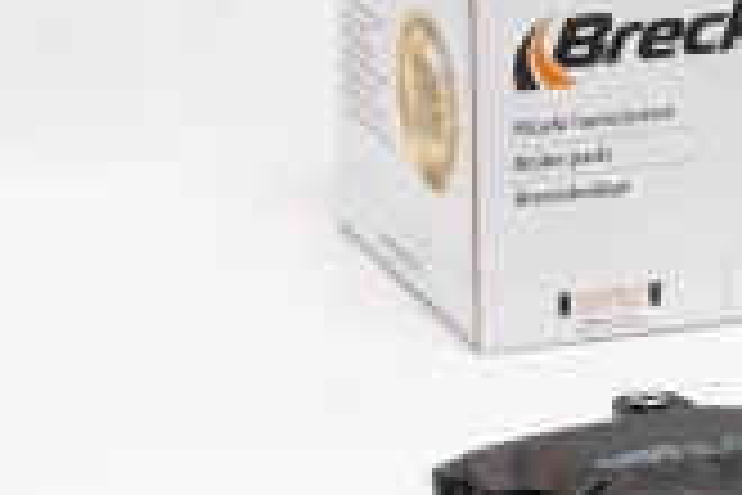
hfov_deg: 7.4
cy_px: 450
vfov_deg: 5.0
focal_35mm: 273
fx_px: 5626
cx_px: 1205
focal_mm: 50
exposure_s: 1/200
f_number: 11
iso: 100
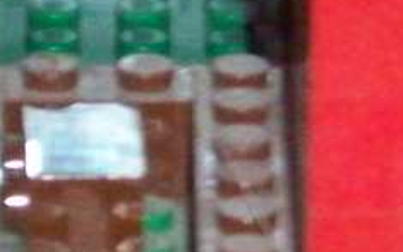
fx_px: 7042
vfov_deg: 2.1
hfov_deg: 3.2
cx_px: 864
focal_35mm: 641
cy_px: 153
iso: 400
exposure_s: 1/257
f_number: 5.2
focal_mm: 18.6
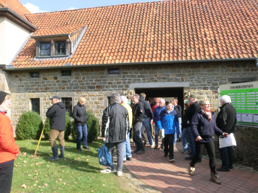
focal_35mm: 33
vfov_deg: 42.9
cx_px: 129
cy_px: 96
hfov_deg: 55.4
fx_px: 246
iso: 80
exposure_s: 1/400
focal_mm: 5.86
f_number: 3.7
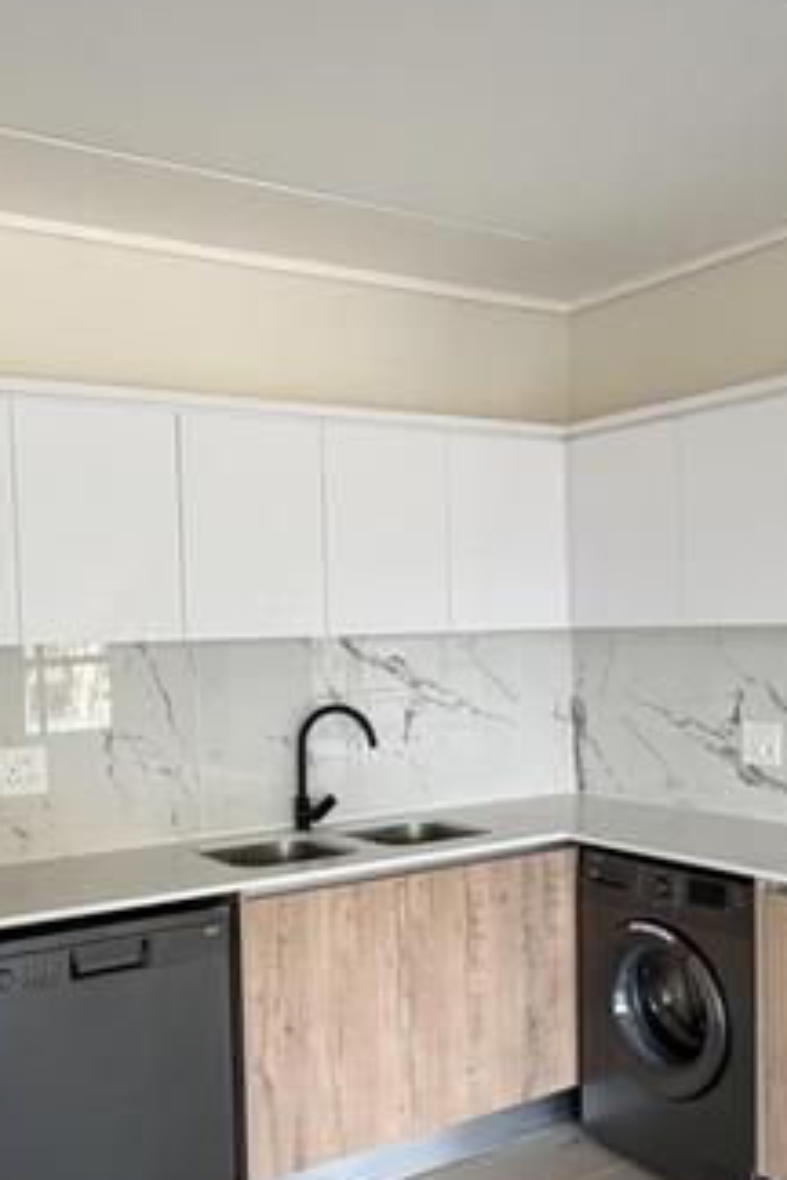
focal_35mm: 36
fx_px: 1180
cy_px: 692
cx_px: 317
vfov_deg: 52.9
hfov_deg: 36.7
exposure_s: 1/99
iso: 100
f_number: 2.2
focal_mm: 2.22
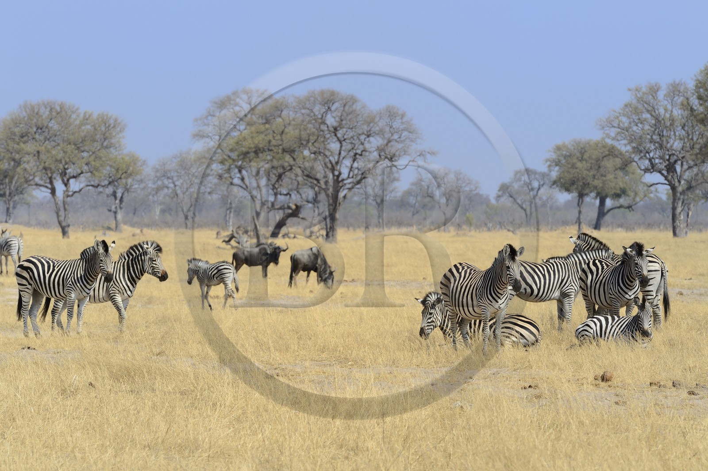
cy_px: 236
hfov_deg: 7.6
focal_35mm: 270
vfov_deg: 5.1
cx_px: 354
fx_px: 5306
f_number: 11
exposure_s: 1/640
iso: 400
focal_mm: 270
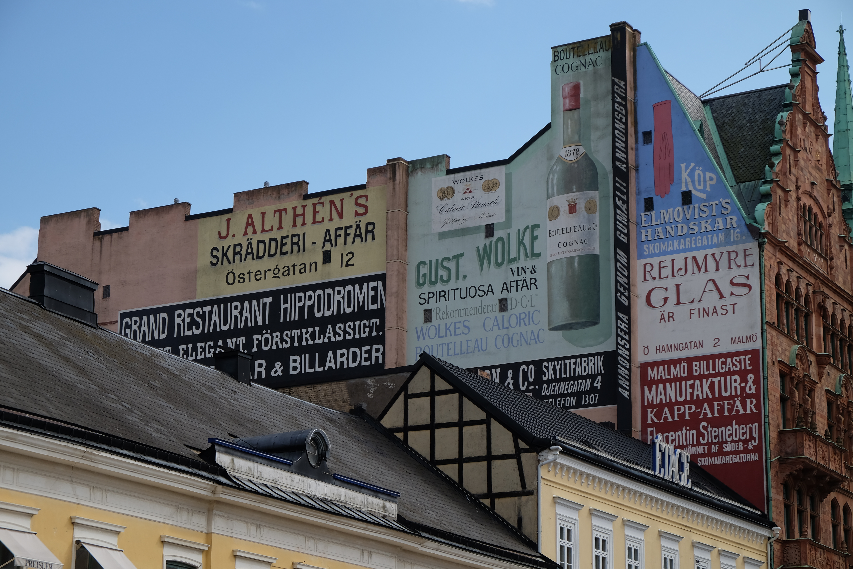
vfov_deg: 16.5
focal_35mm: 83
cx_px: 426
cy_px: 284
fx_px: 1966
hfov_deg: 24.5
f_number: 8
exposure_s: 1/350
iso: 200
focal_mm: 55
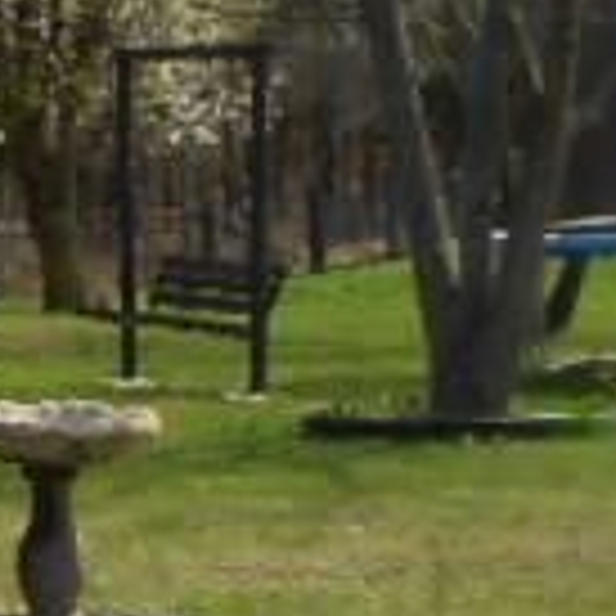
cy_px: 130
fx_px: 3463
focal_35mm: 172
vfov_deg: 10.1
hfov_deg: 8.2
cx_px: -1398
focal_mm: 4.6
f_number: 3.2
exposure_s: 1/800
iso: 80
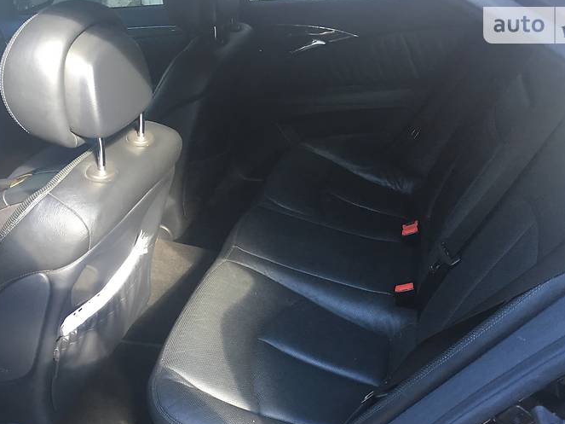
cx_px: 278
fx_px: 571
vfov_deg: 40.5
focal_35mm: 35
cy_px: 253
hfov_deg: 52.6
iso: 50
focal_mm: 4.2
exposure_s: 1/33
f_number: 2.2
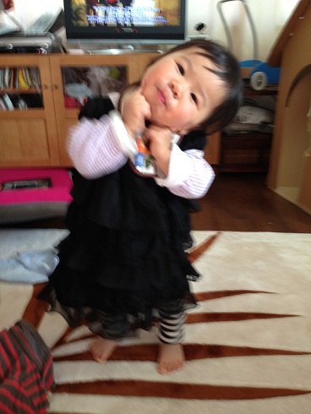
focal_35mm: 33
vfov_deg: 55.3
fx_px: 395
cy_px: 207
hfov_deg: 43.0
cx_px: 156
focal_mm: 4.13
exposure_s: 1/20
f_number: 2.4
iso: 50
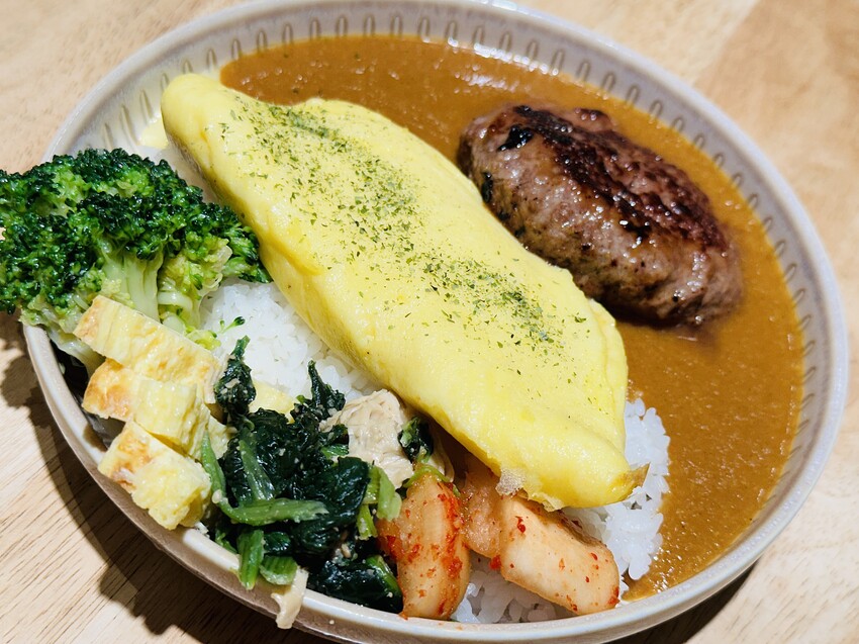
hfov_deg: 39.7
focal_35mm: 48
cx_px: 430
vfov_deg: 30.3
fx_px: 1191
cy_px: 322
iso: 50
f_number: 1.78
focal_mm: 6.86
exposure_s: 1/120
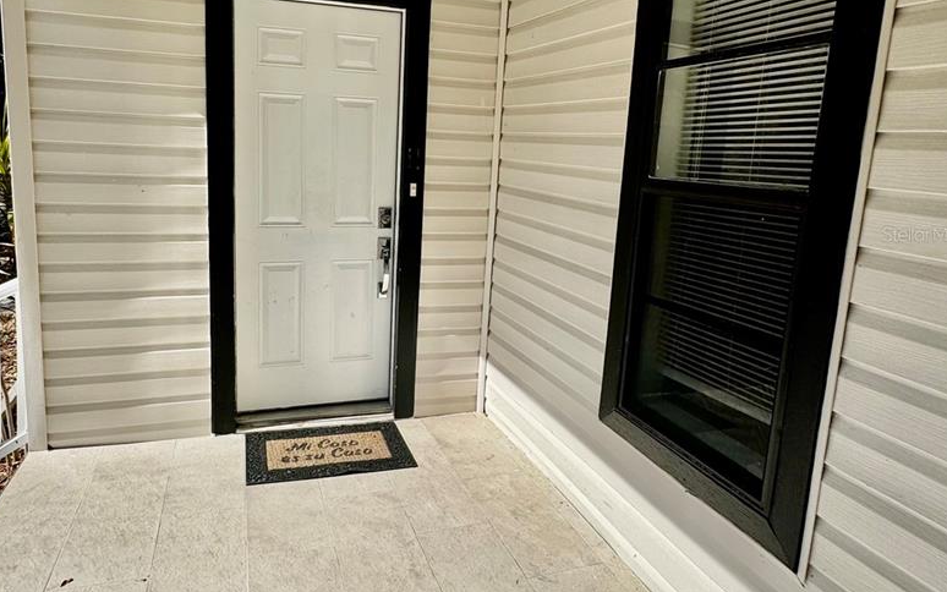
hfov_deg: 76.9
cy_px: 234
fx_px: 594
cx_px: 418
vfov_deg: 52.6
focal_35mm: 23
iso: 50
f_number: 2.2
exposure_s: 1/3106
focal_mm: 2.22
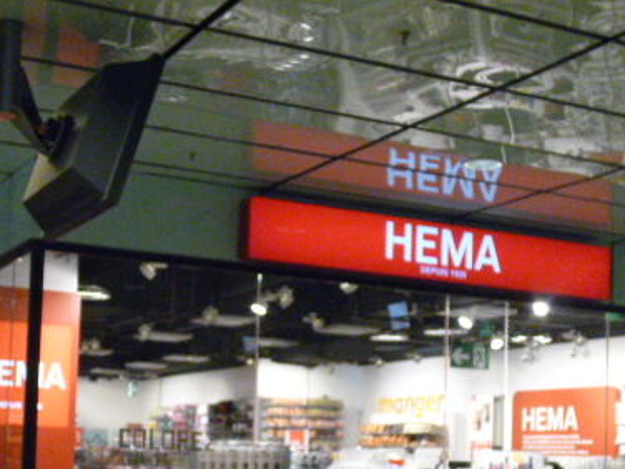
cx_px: 261
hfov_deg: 30.2
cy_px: 387
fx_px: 1156
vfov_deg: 22.6
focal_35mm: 64
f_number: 3.1
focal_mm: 6.5
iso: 800
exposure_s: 1/125
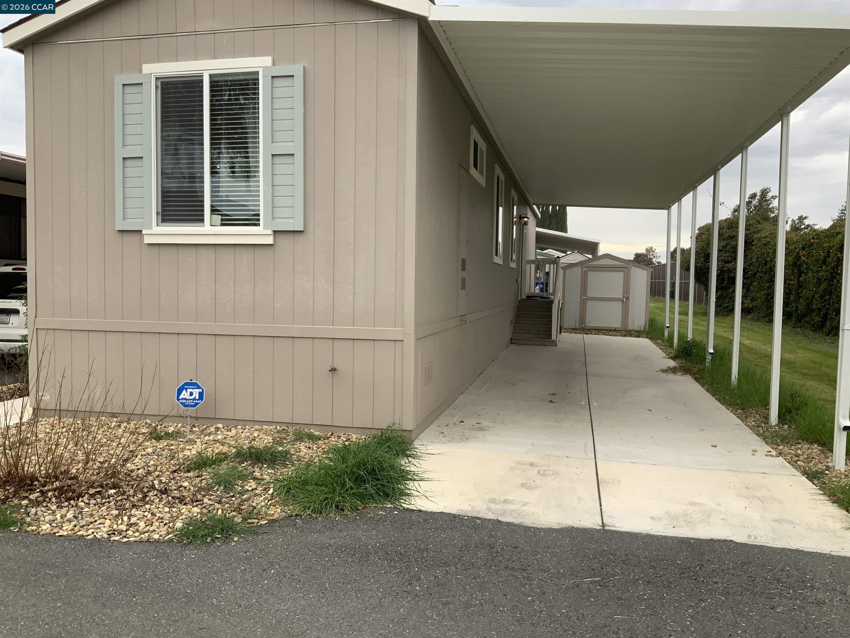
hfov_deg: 61.7
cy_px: 319
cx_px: 425
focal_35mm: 29
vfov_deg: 48.2
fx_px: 712
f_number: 1.8
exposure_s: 1/255
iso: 16
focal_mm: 3
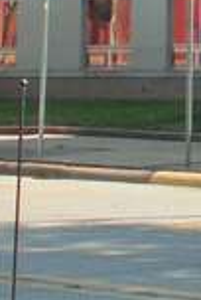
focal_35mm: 284
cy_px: -261
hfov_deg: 4.6
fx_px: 2368
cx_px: 615
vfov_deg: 7.0
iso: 80
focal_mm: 9.3
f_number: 3.9
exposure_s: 1/500
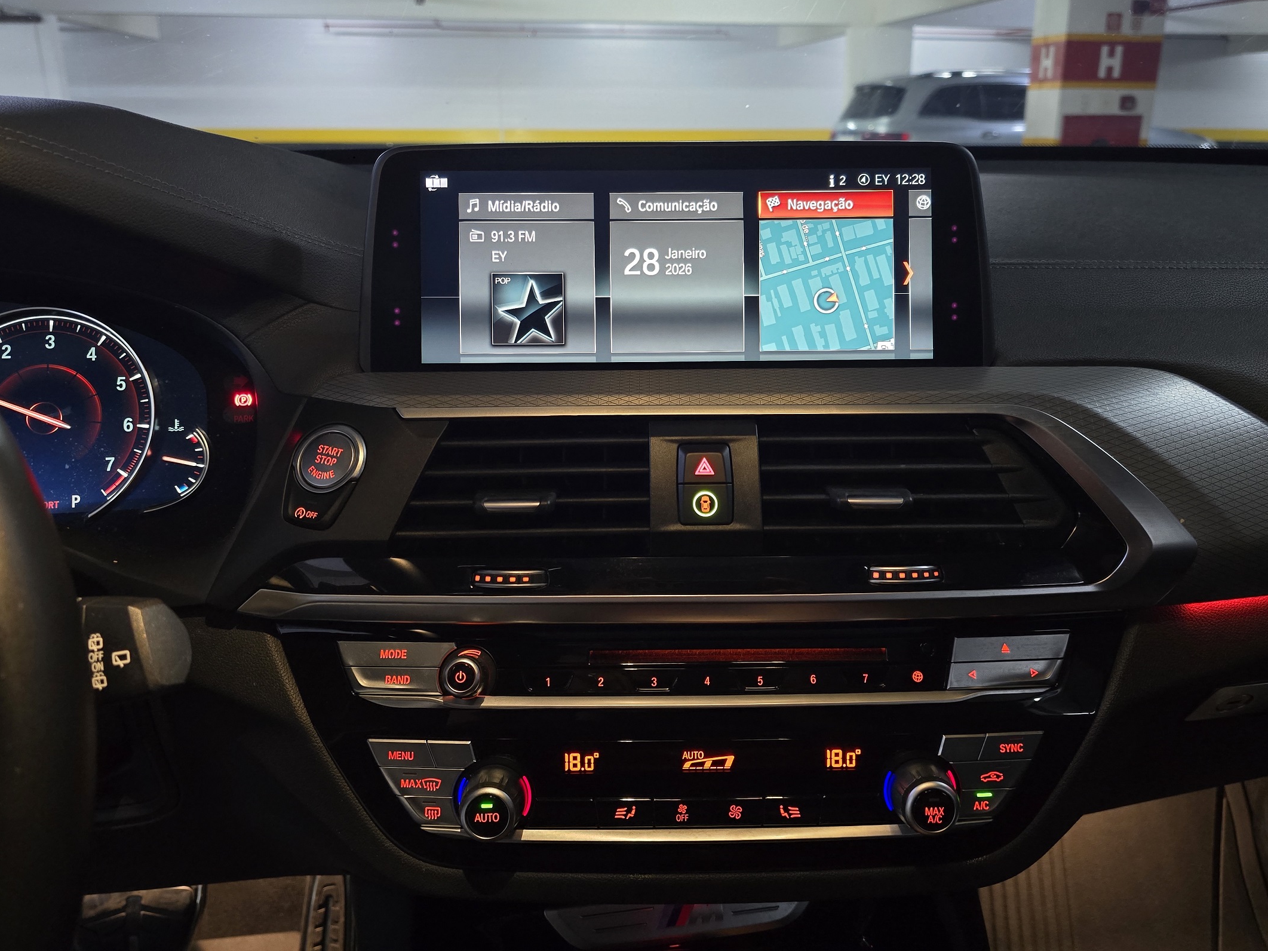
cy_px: 414
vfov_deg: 52.9
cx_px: 671
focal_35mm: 26
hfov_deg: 67.2
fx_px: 952
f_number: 1.7
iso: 1250
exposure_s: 1/24
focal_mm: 6.3
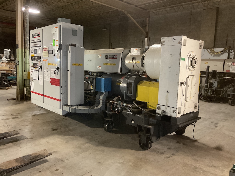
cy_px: 88
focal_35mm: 29
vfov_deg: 48.2
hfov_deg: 61.7
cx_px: 118
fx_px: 197
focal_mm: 3
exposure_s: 1/30
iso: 320
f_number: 1.8
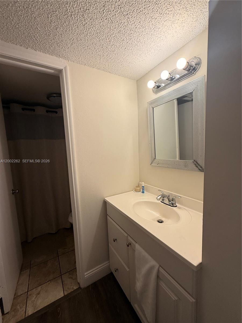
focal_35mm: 14
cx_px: 121
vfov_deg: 102.1
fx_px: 130
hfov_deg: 85.7
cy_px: 162
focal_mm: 2.22
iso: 50
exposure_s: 1/123
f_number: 2.2
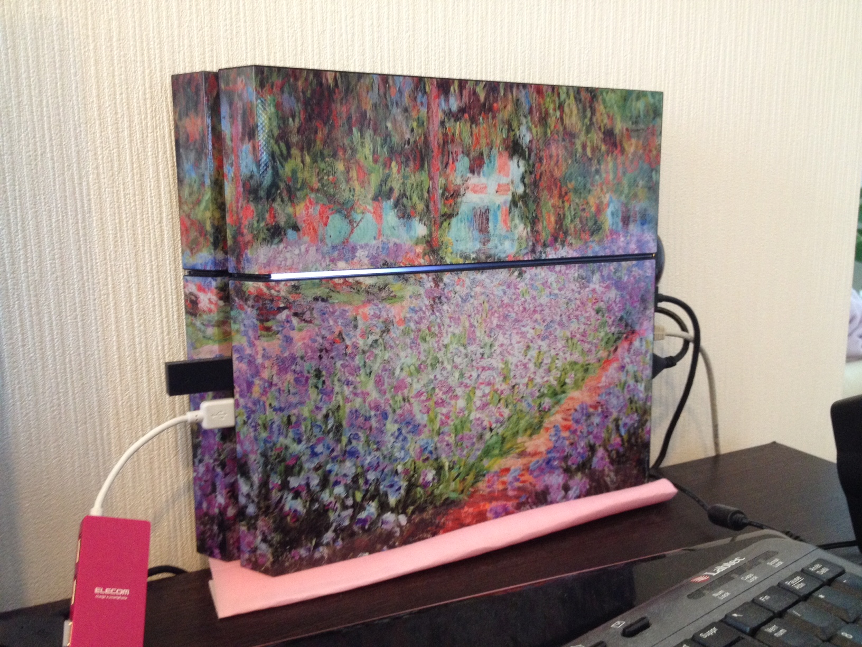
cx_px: 431
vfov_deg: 40.7
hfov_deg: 52.6
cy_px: 324
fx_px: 872
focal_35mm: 35
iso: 200
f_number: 2.4
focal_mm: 4.28
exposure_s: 1/20
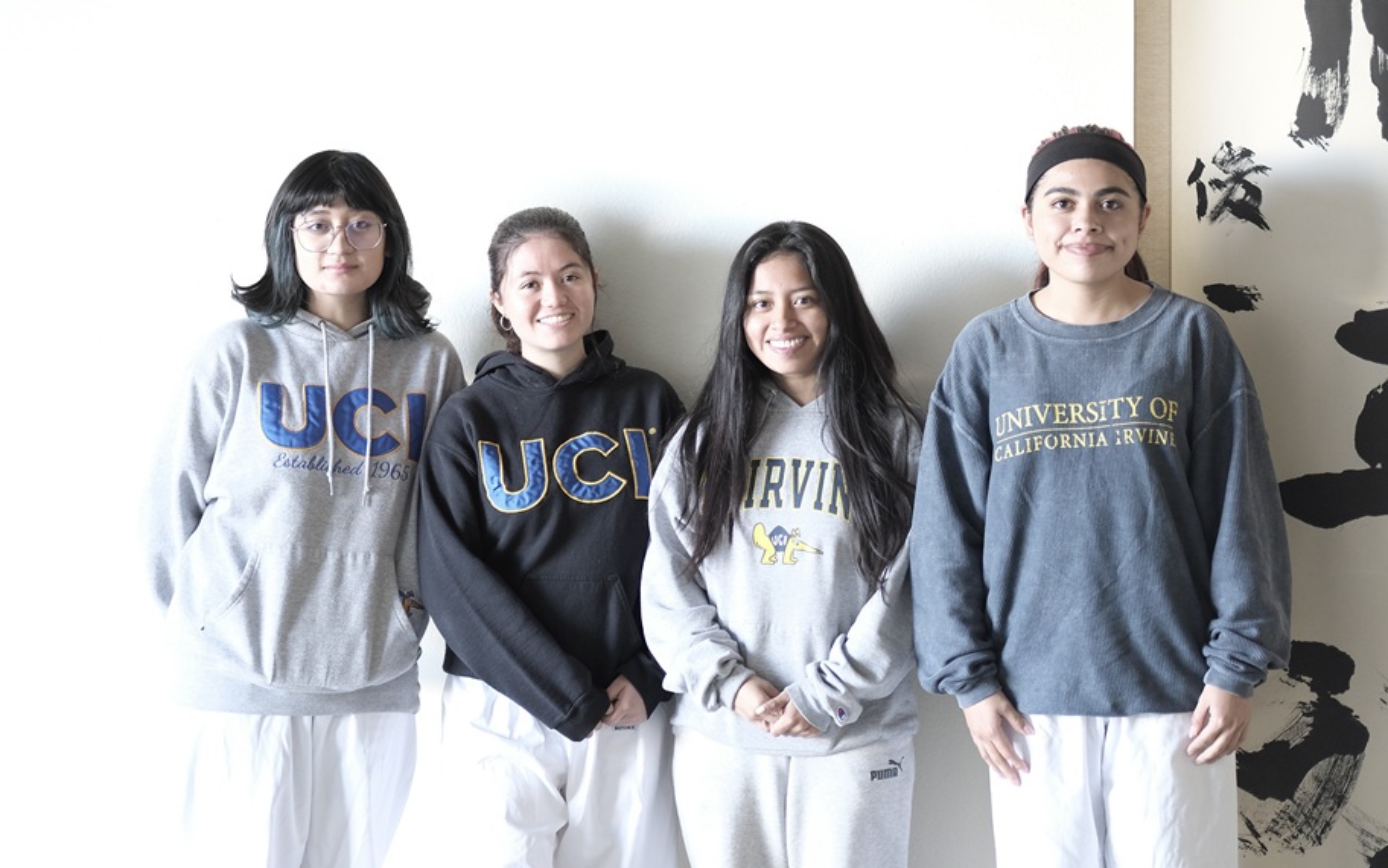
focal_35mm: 86
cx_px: 692
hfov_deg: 24.1
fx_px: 3253
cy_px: 446
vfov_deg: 15.2
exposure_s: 1/125
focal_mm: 56
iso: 800
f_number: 1.2
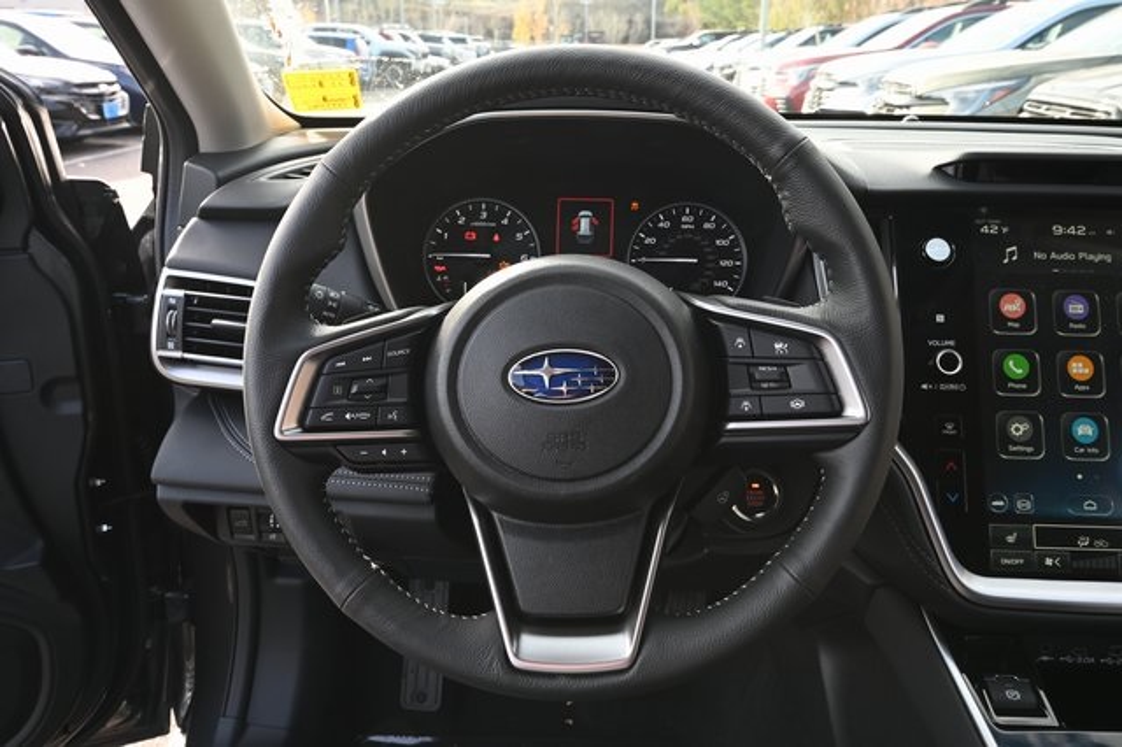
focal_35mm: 27
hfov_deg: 67.4
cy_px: 374
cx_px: 561
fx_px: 841
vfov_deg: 47.9
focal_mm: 27
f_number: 13
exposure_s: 1/30
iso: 640
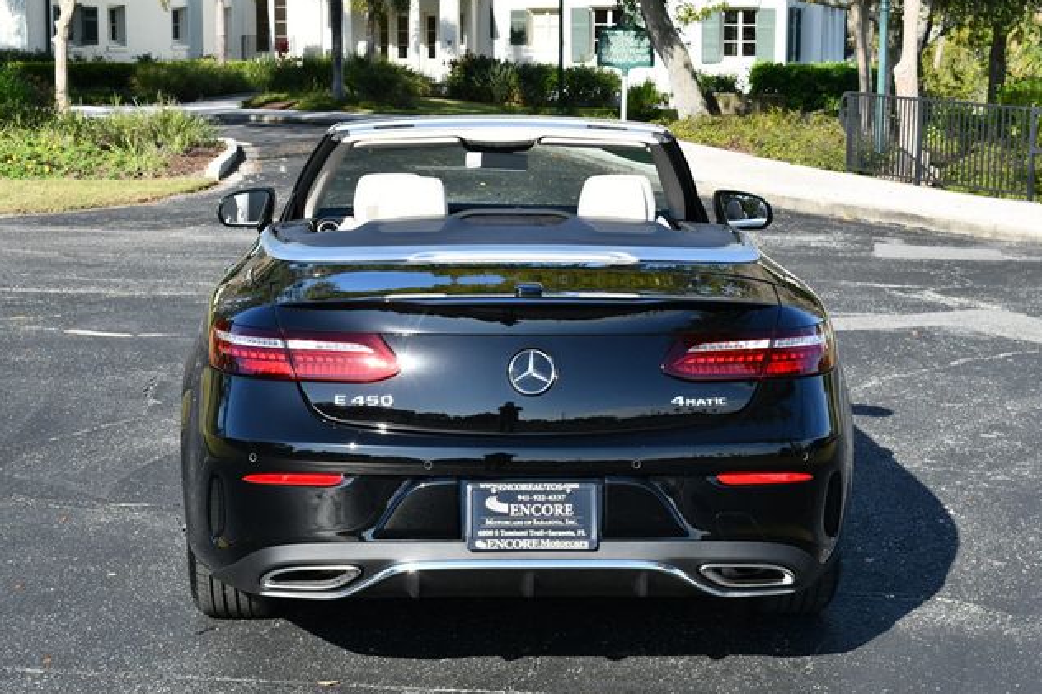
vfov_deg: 18.7
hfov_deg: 27.7
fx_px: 2112
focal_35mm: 73
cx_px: 526
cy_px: 348
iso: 140
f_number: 8
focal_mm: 36
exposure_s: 1/250
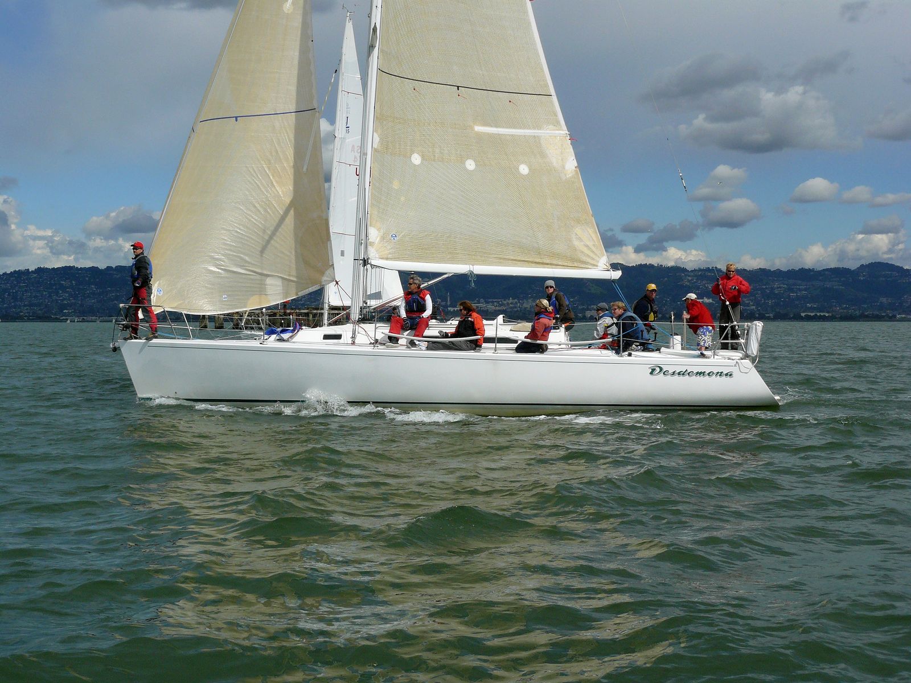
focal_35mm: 59
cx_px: 456
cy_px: 342
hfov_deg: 32.7
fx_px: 1553
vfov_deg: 24.8
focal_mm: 9.8
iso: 100
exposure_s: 1/1000
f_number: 5.6
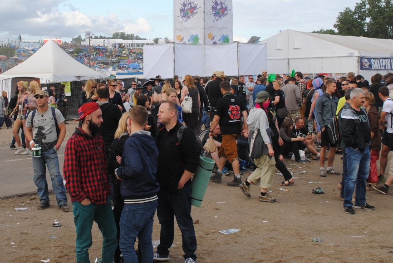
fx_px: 645
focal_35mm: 59
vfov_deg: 22.8
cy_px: 61
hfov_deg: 33.7
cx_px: 139
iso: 100
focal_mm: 22
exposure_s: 1/160
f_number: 6.3
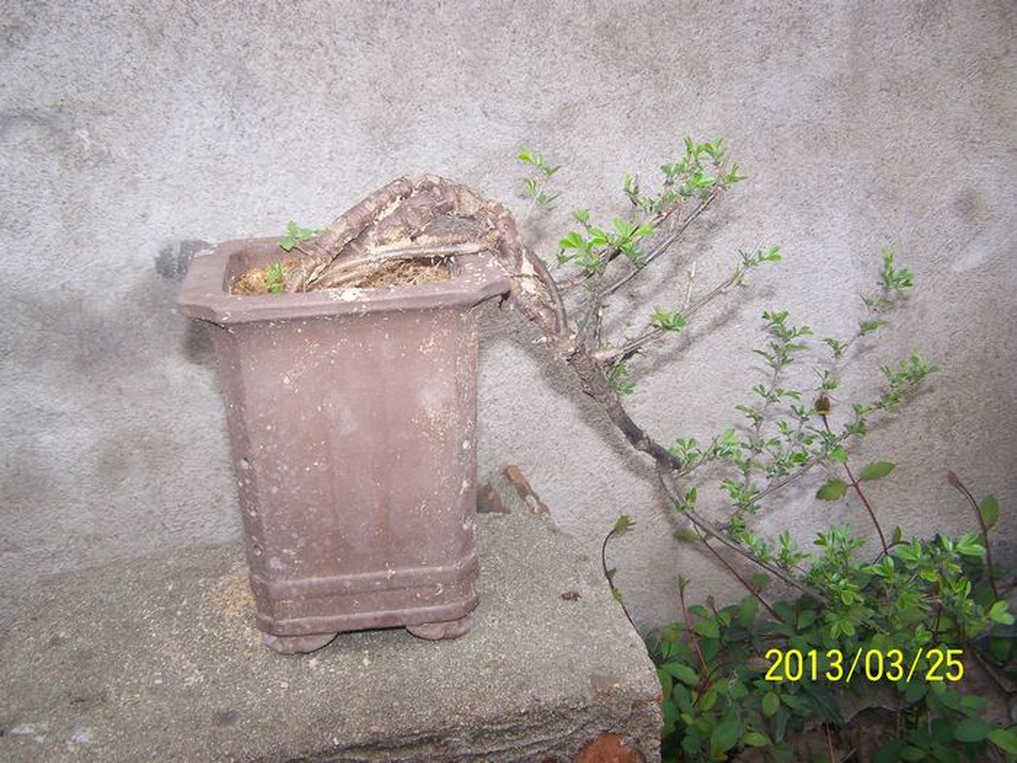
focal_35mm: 38
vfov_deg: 37.7
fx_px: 1116
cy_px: 382
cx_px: 508
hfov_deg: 49.0
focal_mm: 6.3
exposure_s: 1/60
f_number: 2.8
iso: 80
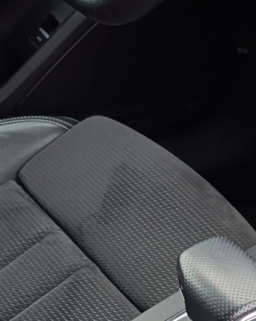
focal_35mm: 91
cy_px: 340
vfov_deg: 20.2
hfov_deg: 16.1
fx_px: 862
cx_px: 327
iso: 500
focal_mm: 6.14
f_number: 1.6
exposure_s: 1/100
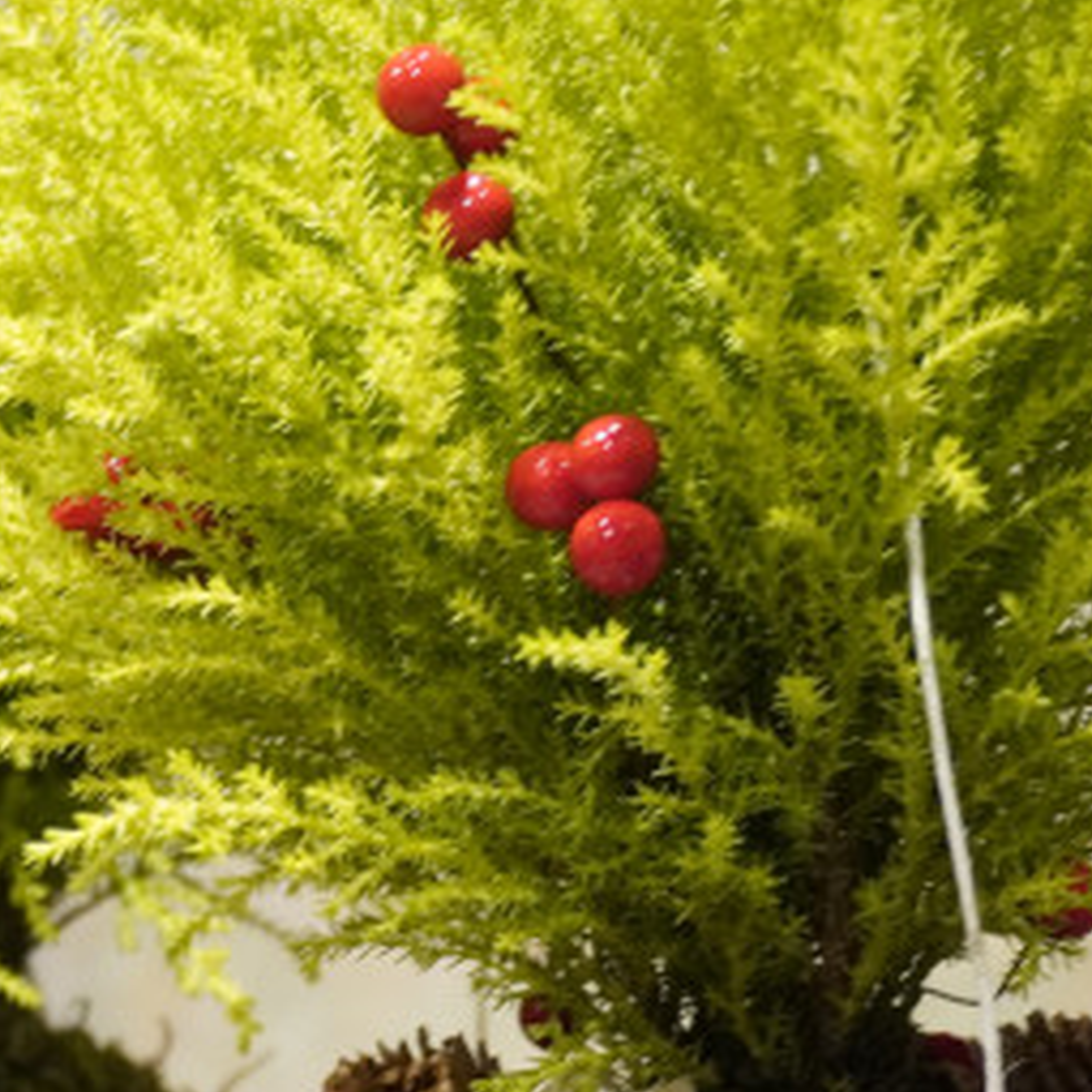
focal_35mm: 104
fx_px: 3712
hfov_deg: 15.8
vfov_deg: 16.5
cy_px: 987
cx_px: -385
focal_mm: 26
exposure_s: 1/60
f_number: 4.5
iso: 3200
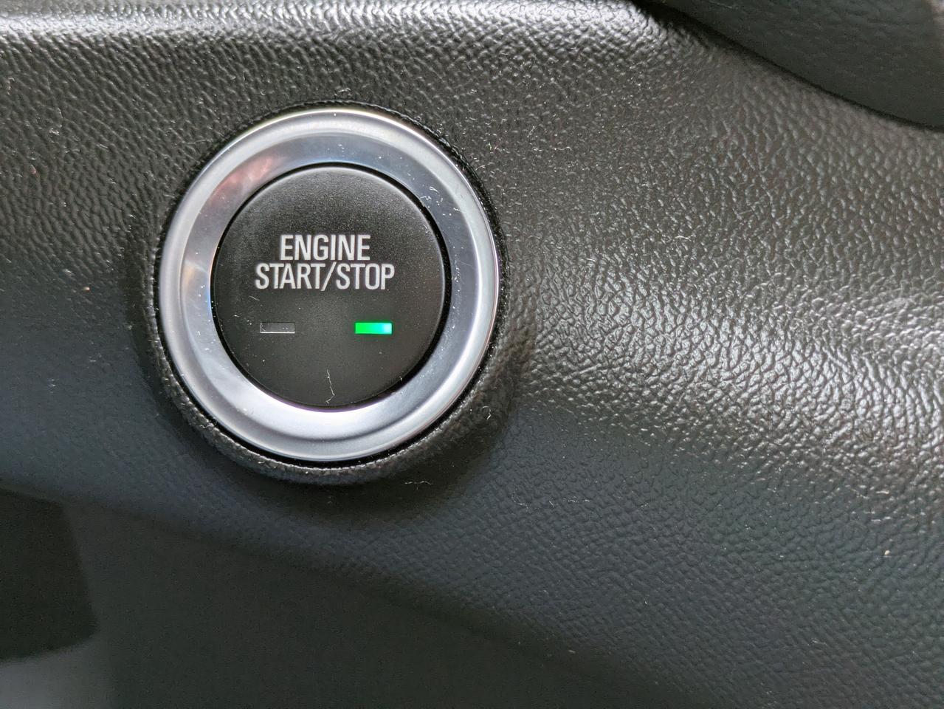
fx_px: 1391
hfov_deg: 37.5
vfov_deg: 28.6
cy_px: 354
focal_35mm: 51
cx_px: 472
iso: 103
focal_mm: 5.43
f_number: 1.89
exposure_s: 1/50
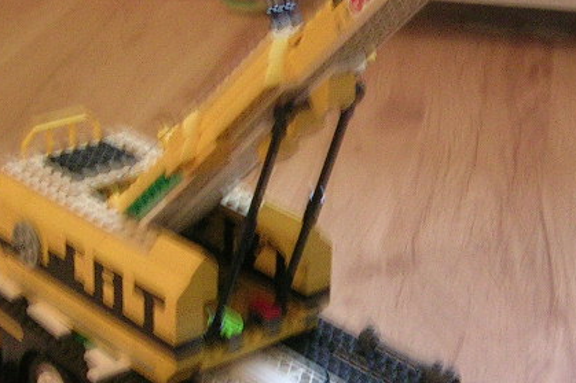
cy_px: 207
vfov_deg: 15.3
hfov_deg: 22.8
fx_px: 1423
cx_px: 355
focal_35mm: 89
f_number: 2.8
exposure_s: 1/4.1
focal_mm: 5.4
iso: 150
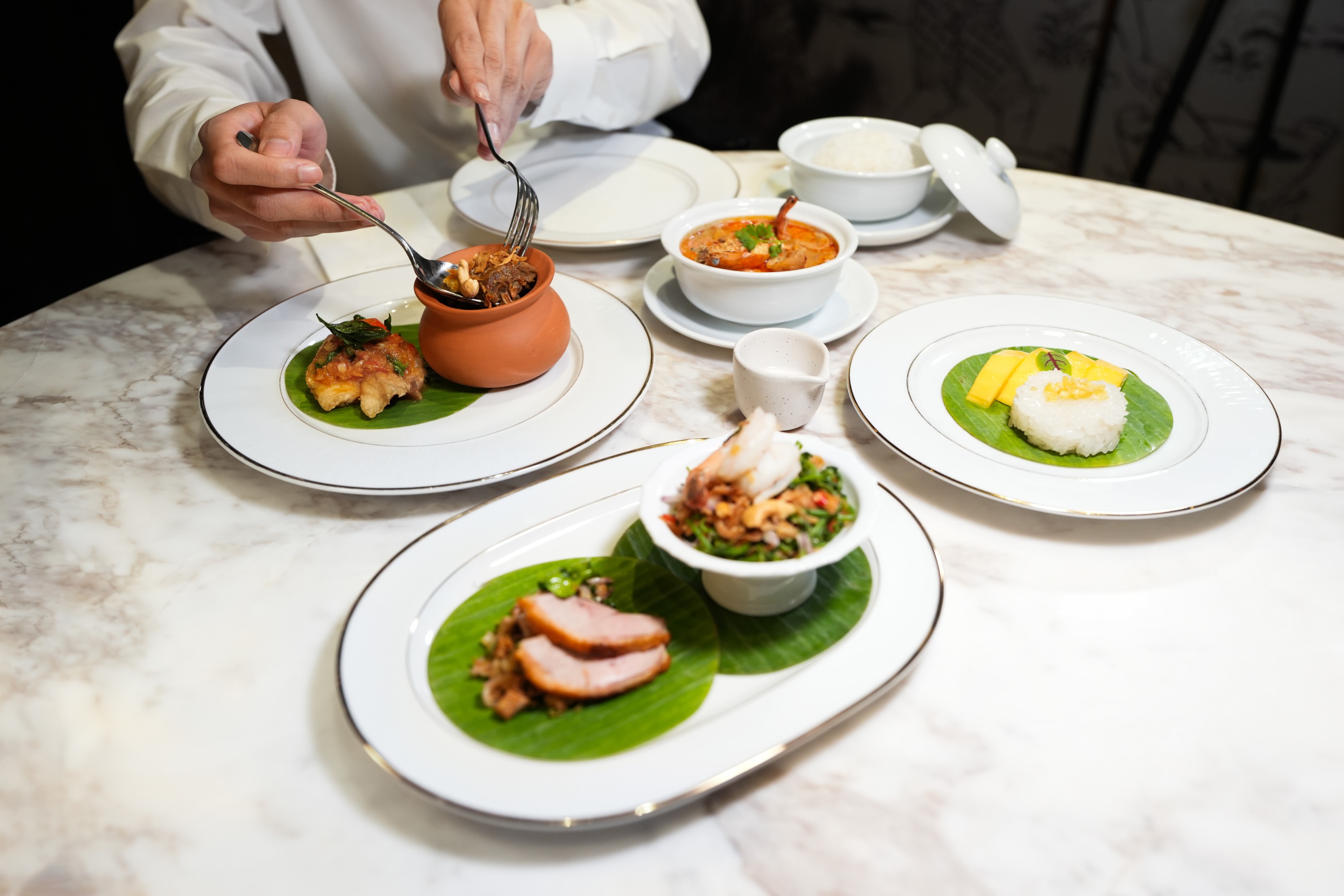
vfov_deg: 45.0
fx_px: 1083
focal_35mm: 29
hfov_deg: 63.7
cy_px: 448
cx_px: 672
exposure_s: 1/60
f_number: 2.8
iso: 1000
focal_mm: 29
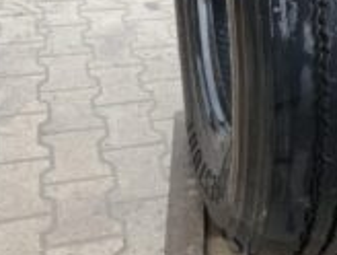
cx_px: 300
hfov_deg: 27.5
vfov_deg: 21.1
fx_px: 664
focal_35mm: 68
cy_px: 7
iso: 32
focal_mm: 4.25
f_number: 1.8
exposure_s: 1/131
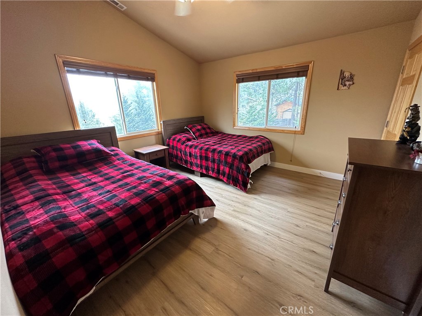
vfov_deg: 85.7
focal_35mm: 14
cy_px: 158
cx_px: 211
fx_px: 171
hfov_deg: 102.1
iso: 250
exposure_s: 1/120
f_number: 2.2
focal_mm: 2.22
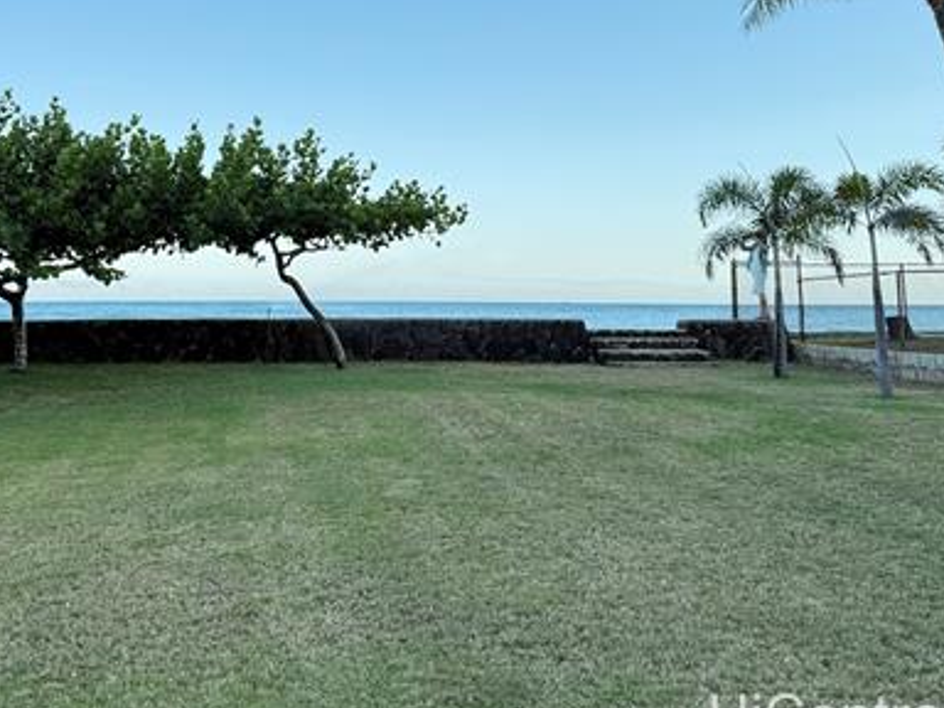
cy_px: 150
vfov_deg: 34.9
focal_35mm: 40
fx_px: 1091
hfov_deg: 45.8
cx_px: 285
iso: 80
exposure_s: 1/315
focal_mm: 6.76
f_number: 1.78
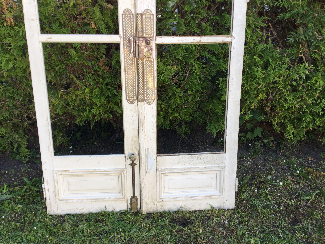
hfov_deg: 58.4
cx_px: 162
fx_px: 291
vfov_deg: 45.4
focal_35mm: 31
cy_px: 122
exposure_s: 1/100
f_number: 2.4
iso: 32
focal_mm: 3.3
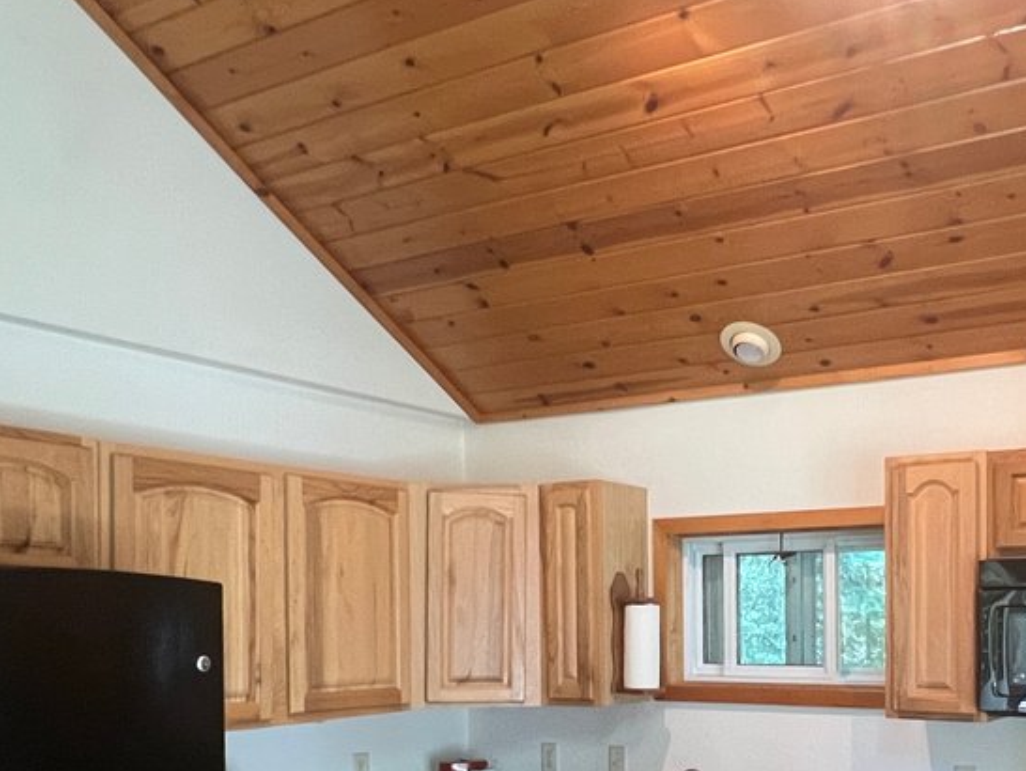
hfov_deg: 49.7
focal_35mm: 36
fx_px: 1067
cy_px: 637
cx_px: 741
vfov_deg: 38.0
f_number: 1.8
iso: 400
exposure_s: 1/60
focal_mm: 1.57
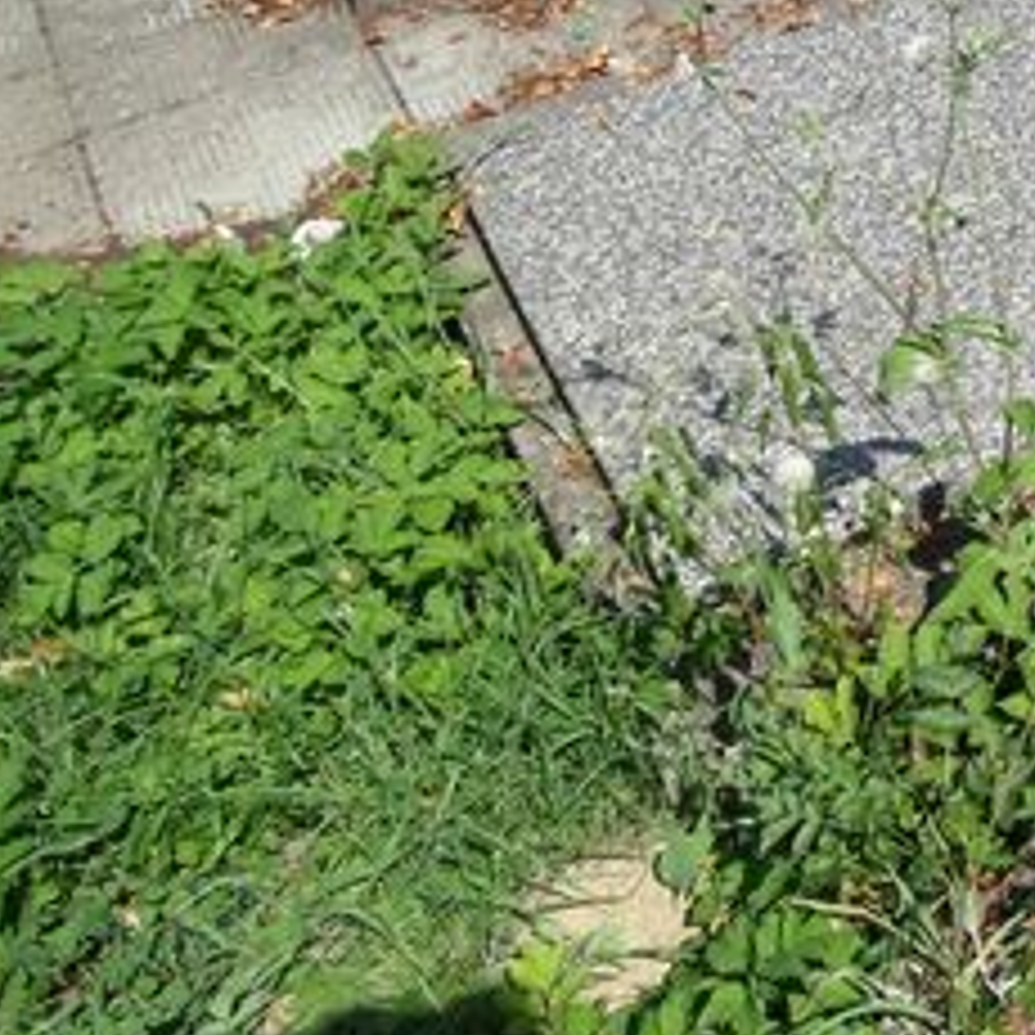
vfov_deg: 27.4
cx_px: 1400
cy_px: -9
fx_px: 1996
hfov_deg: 24.7
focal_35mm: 59
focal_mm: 5.2
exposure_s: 1/500
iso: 80
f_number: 4.4
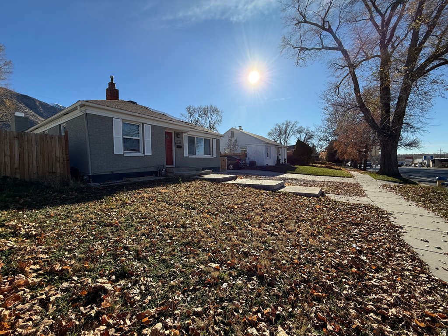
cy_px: 168
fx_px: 181
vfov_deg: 85.7
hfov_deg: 102.1
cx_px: 224
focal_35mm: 14
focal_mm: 2.22
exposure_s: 1/2024
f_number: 2.2
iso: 50
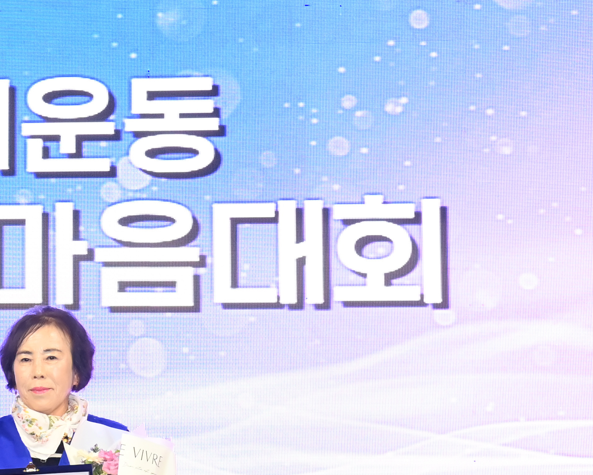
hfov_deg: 12.9
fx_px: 2510
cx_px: -236
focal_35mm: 143
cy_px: 427
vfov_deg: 10.7
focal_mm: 52
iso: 4000
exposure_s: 1/250
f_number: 6.3
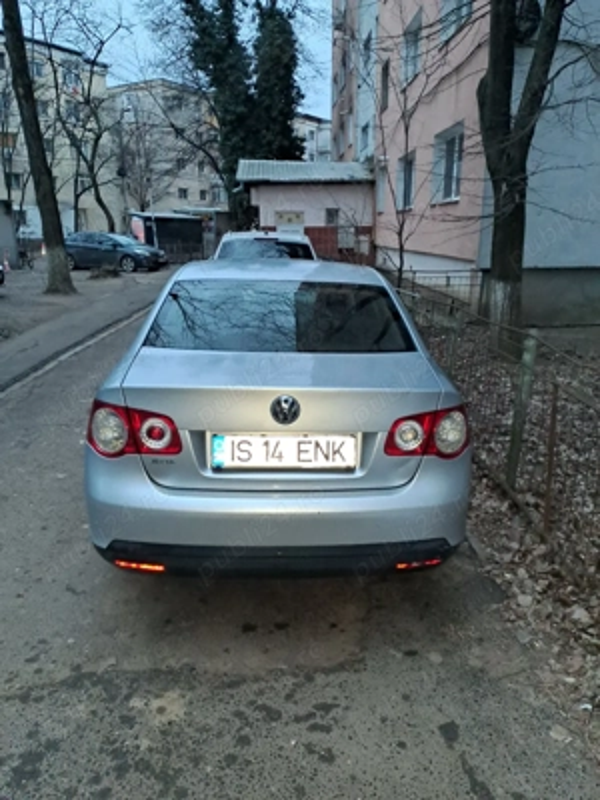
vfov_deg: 69.4
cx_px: 300
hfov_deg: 54.9
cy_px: 400
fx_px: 578
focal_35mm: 25
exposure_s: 1/60.2
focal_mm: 4.65
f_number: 1.8
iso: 320
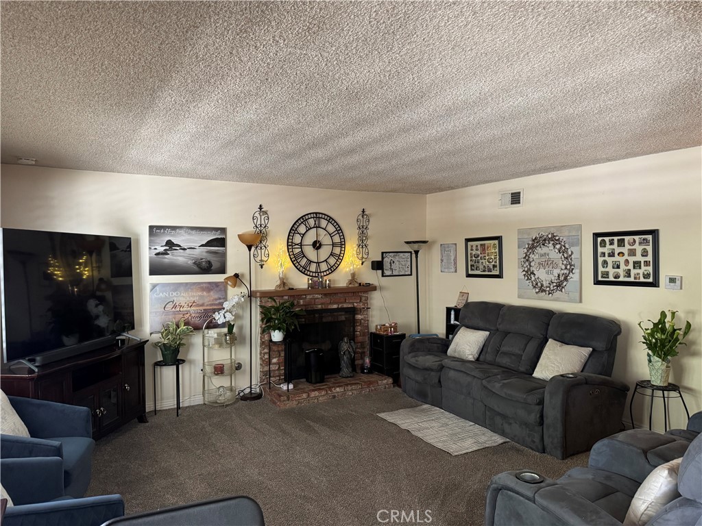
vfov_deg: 56.8
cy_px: 263
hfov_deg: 71.6
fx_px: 487
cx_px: 351
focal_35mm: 24
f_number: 1.78
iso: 500
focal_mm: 6.76
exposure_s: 1/60
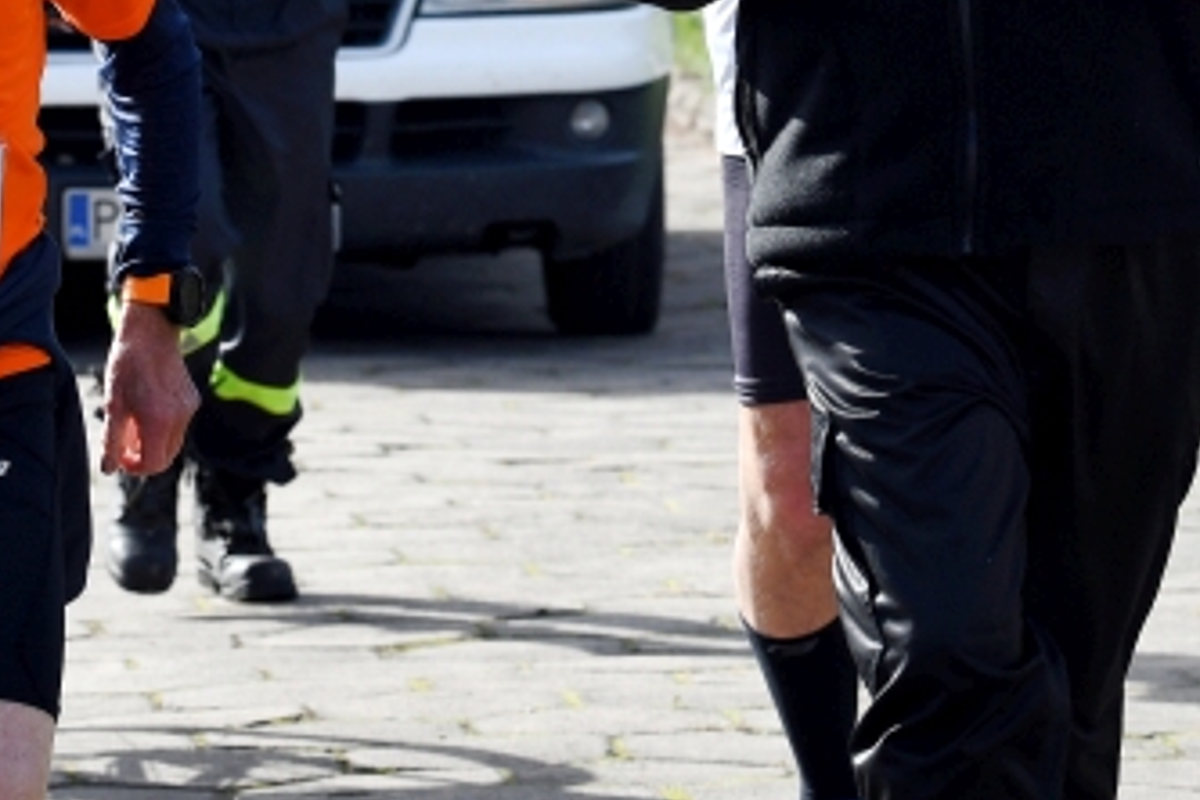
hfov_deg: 5.7
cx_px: 632
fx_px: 11999
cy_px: -301
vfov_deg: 3.8
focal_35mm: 360
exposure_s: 1/800
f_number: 4.5
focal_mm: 78
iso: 160
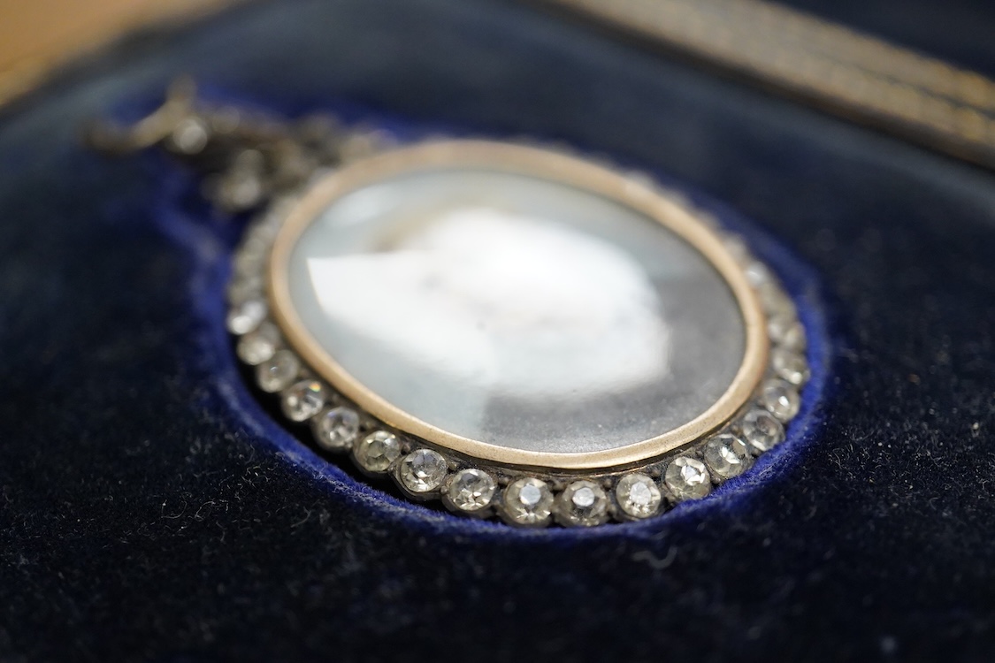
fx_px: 1244
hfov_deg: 43.6
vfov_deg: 29.9
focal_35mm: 45
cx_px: 498
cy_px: 332
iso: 3200
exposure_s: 1/400
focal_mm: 30
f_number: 5
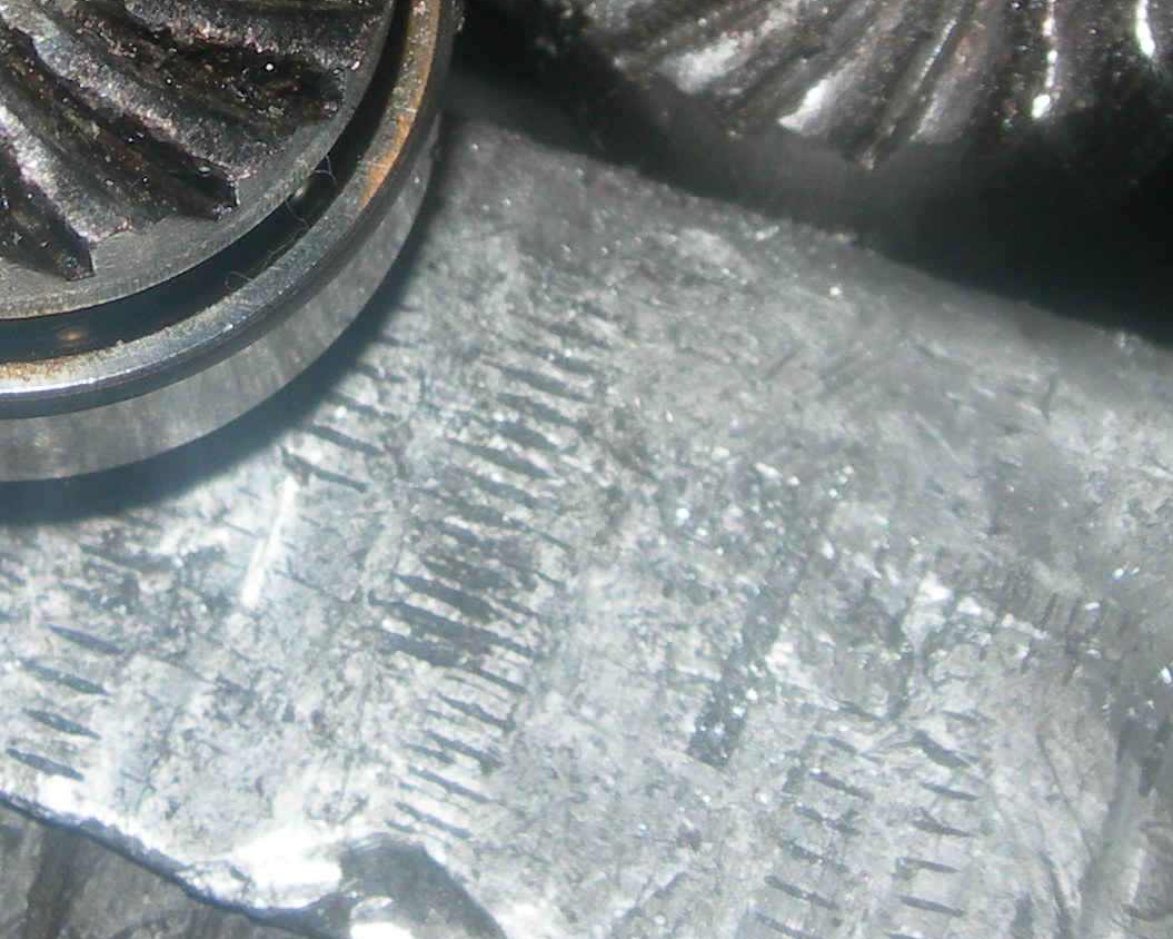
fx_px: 3749
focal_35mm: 108
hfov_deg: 17.7
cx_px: 302
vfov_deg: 14.2
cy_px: 144
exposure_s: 1/60.1
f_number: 4.8
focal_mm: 7.8
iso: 50
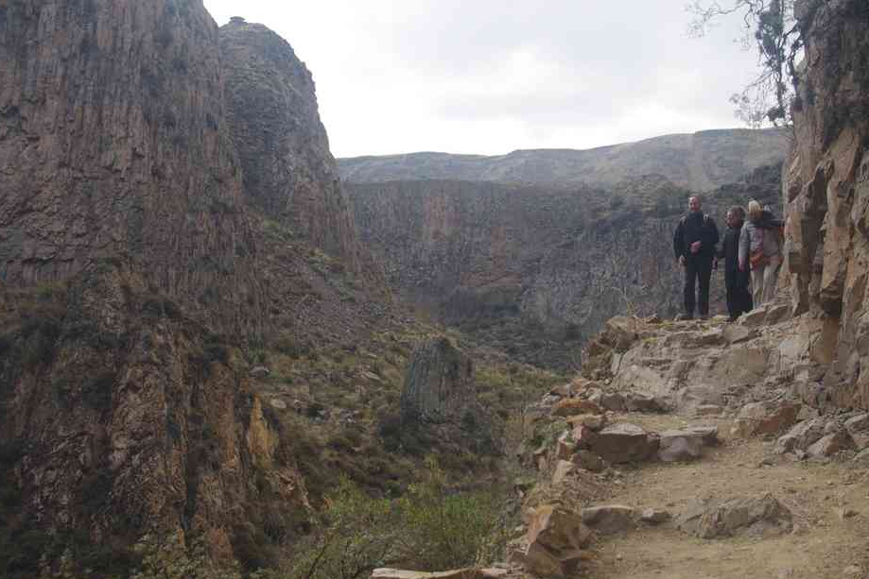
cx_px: 464
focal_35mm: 51
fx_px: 1220
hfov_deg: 39.2
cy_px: 269
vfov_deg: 26.7
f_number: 7.1
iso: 200
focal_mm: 31
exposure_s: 1/60
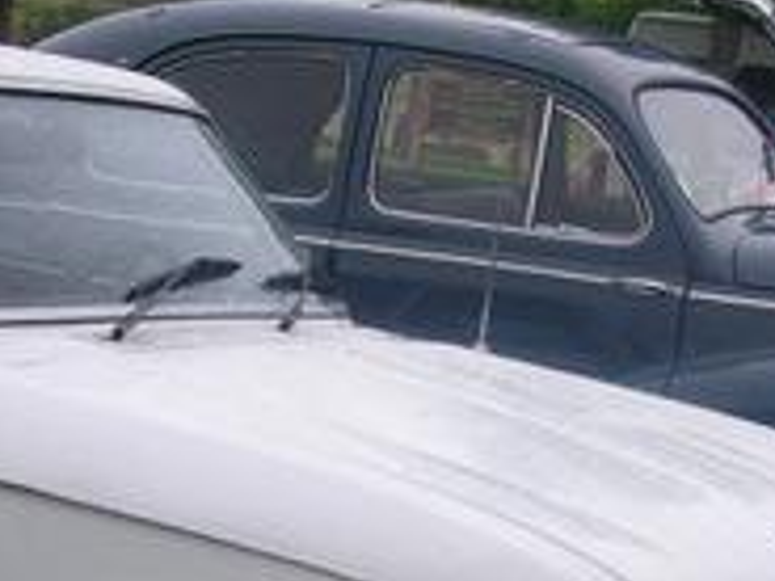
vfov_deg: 12.1
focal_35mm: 122
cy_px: 518
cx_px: 564
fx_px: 2731
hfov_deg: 16.1
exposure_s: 1/132
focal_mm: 5.8
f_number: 2.8
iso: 50
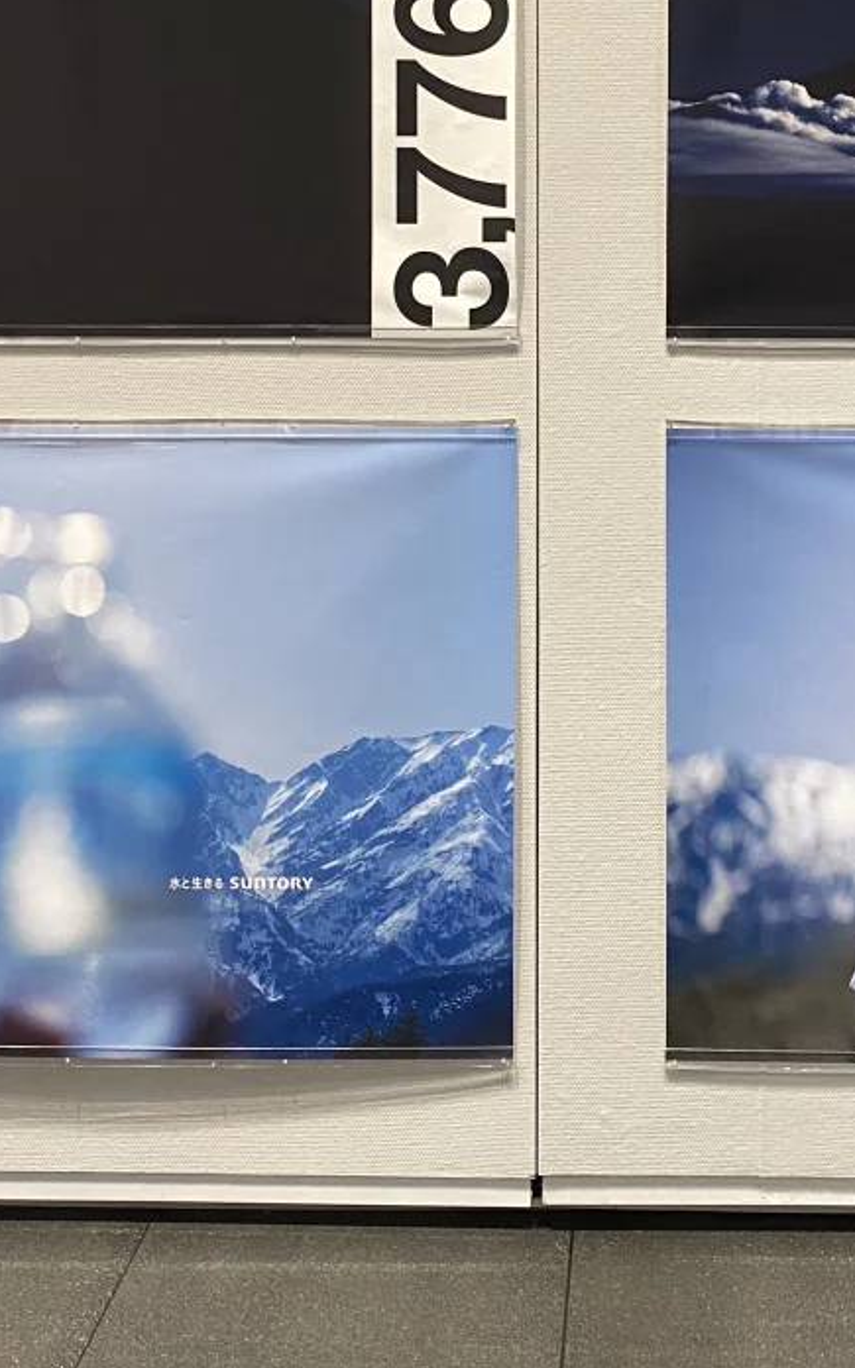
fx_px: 2125
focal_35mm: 57
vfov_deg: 34.6
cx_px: 609
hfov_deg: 22.6
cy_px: 271
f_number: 1.8
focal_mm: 4.25
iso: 160
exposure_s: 1/50
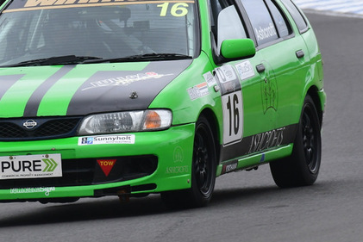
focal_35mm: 1426
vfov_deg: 1.0
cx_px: 83
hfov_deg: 1.4
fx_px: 14383
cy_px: 37
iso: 500
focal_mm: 500
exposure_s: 1/640
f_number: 10
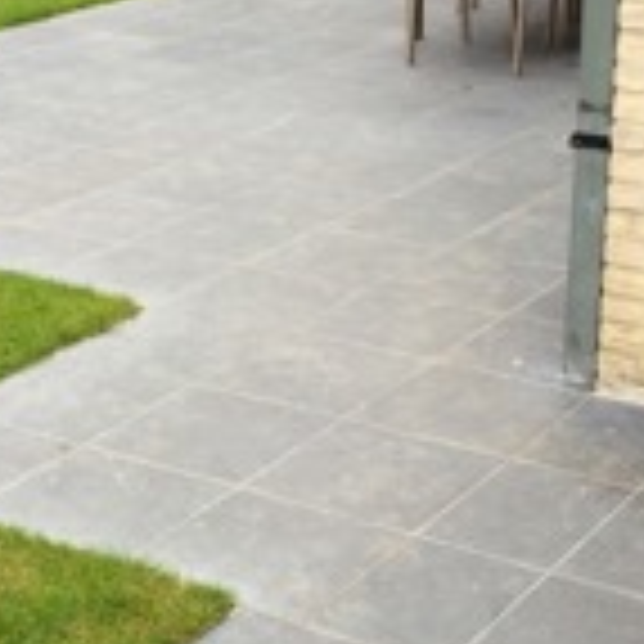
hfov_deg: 20.2
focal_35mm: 86
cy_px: 437
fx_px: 1810
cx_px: 293
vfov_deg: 20.1
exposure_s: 1/100
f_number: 2.2
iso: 40
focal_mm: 4.15
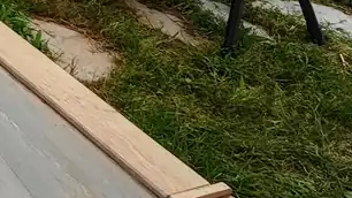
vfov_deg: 12.9
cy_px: -196
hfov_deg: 16.1
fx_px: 765
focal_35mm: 82
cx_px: -442
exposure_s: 1/207
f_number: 1.8
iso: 50
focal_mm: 2.03
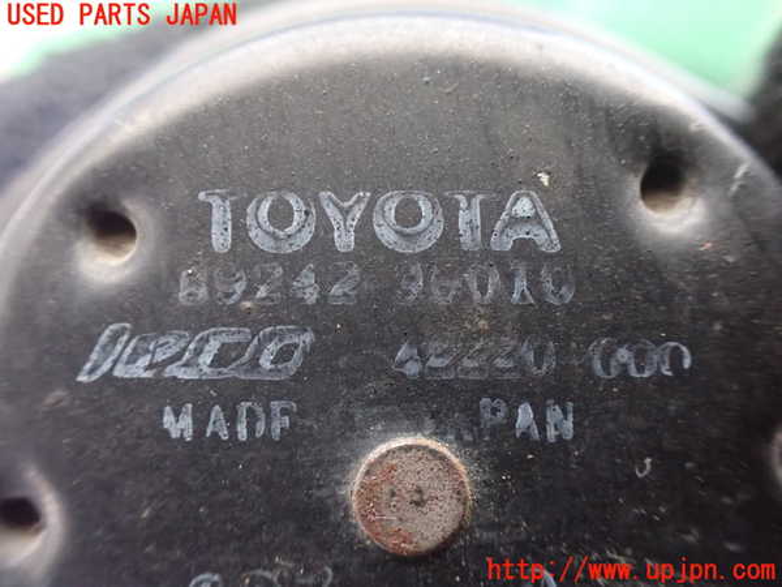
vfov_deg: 46.8
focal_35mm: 30
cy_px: 294
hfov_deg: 60.0
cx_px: 391
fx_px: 678
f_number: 2.3
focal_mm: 5.4
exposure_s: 1/30
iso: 1250
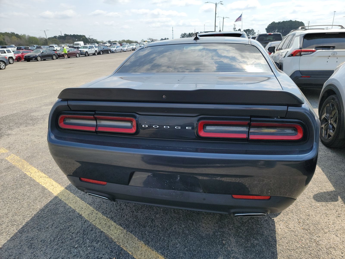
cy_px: 130
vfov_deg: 56.8
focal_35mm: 24
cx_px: 172
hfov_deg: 71.6
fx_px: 239
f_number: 1.8
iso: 50
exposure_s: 1/688
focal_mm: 6.7
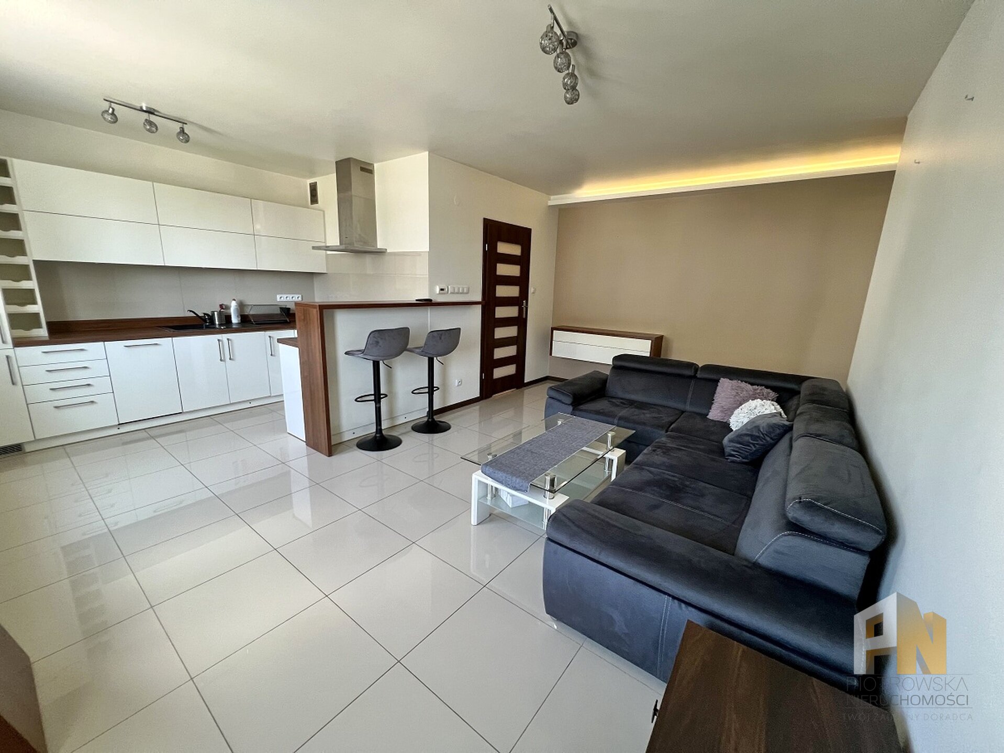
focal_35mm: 13
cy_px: 376
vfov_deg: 90.0
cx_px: 502
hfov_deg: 106.2
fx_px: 377
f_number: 1.8
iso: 250
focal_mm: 1.57
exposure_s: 1/98
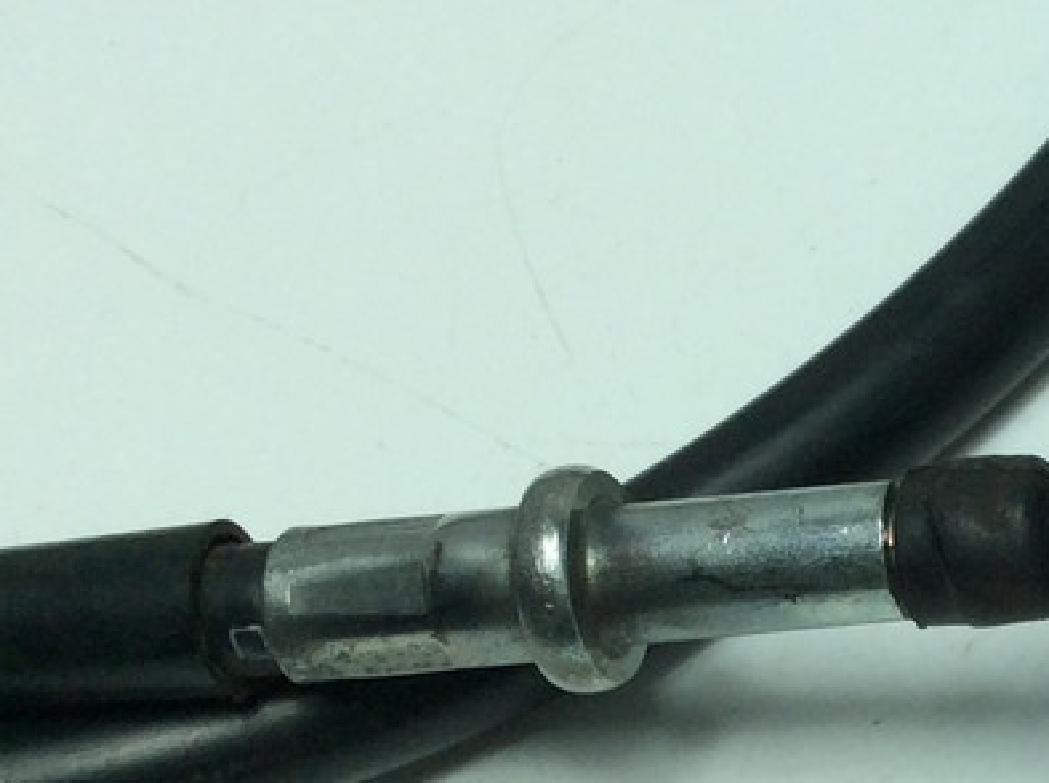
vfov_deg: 14.1
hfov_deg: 17.4
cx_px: 1464
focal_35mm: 104
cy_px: 565
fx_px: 3146
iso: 32
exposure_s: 1/629
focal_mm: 3.3
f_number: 2.4
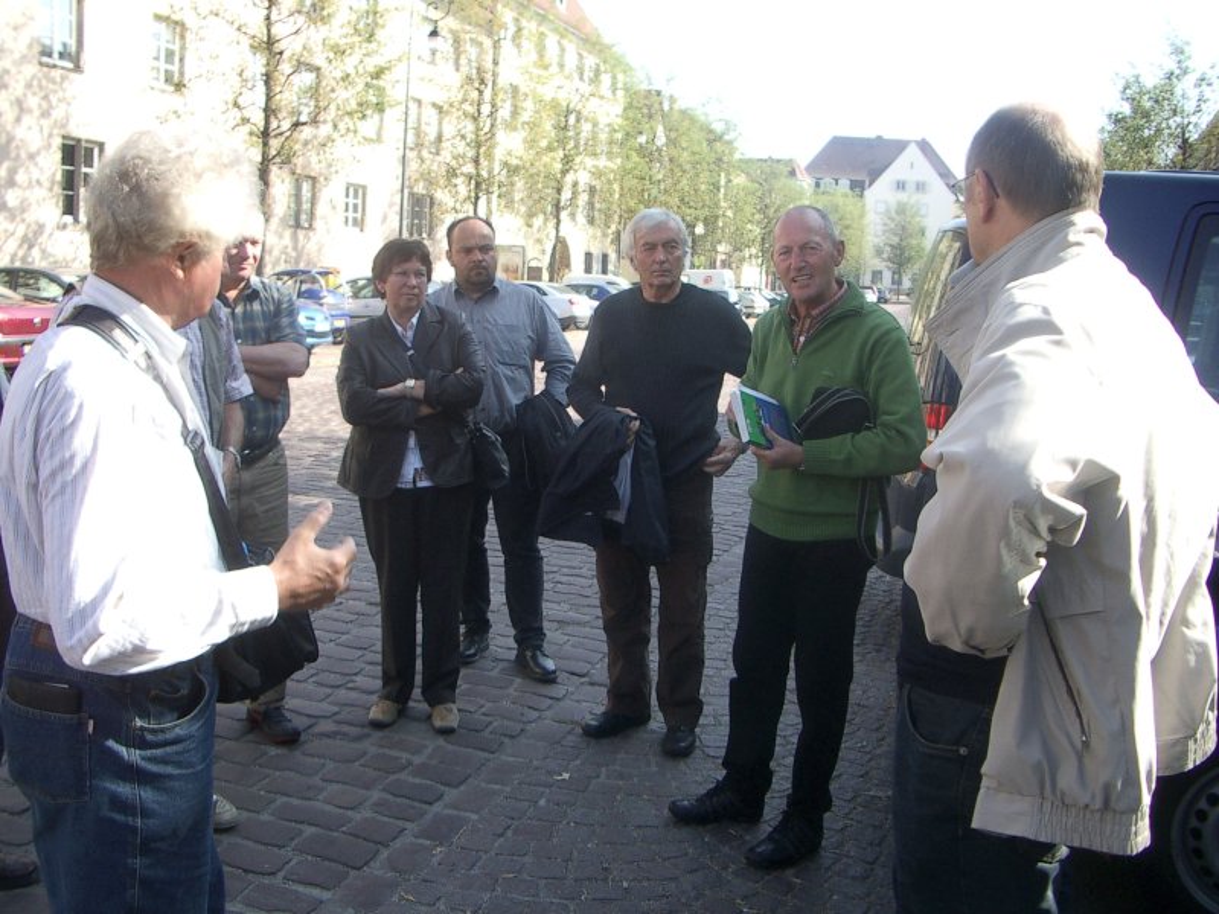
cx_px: 610
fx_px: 1233
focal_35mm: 35
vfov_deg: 40.7
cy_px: 457
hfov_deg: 52.6
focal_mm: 5.8
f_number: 2.6
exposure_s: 1/320
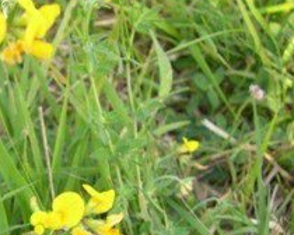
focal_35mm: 79
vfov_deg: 19.3
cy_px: 178
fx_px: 687
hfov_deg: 23.0
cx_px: -11
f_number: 2.8
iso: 100
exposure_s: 1/118
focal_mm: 8
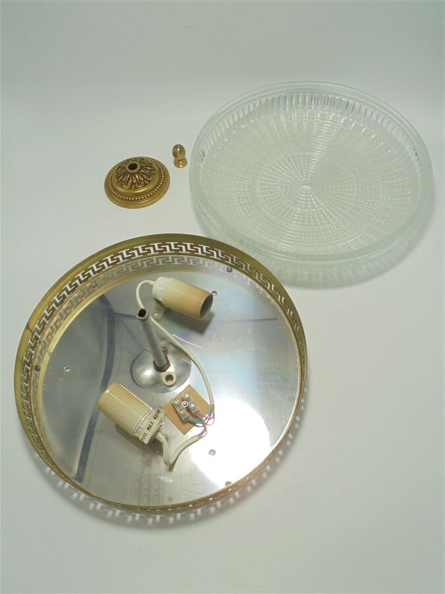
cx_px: 222
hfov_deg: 48.2
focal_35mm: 29
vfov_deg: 61.7
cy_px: 297
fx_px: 497
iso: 100
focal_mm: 5.3
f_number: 3.7
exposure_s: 1/100
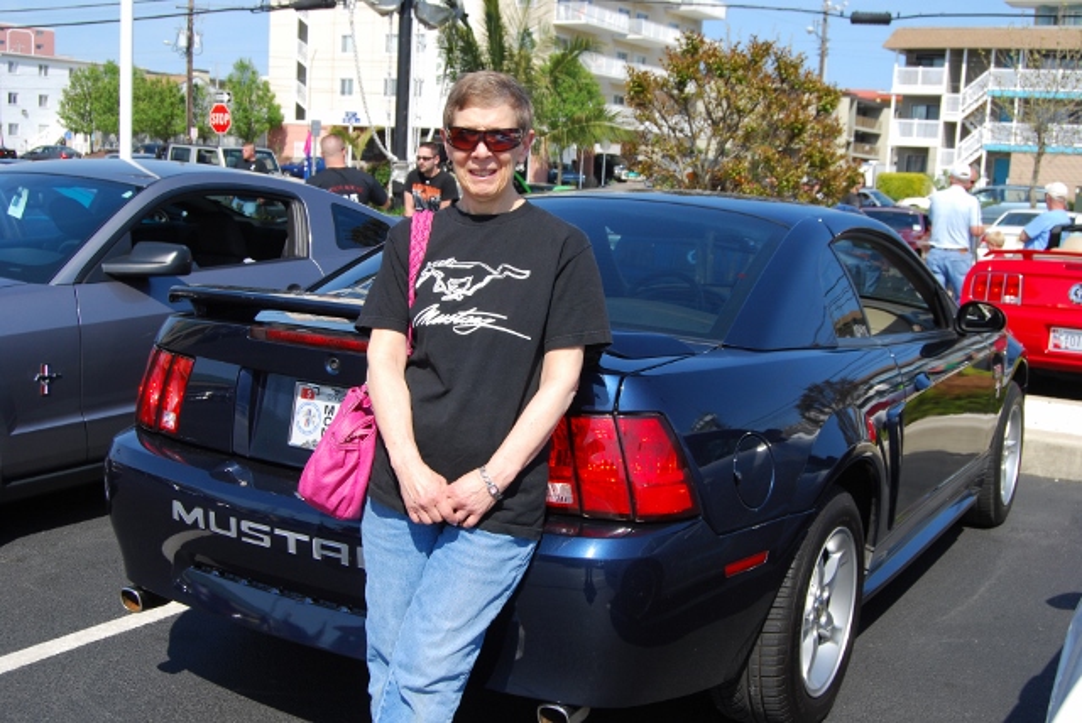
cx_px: 541
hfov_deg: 46.4
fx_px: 1263
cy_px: 362
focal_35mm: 42
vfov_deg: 32.0
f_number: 9
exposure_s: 1/320
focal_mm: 28
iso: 200
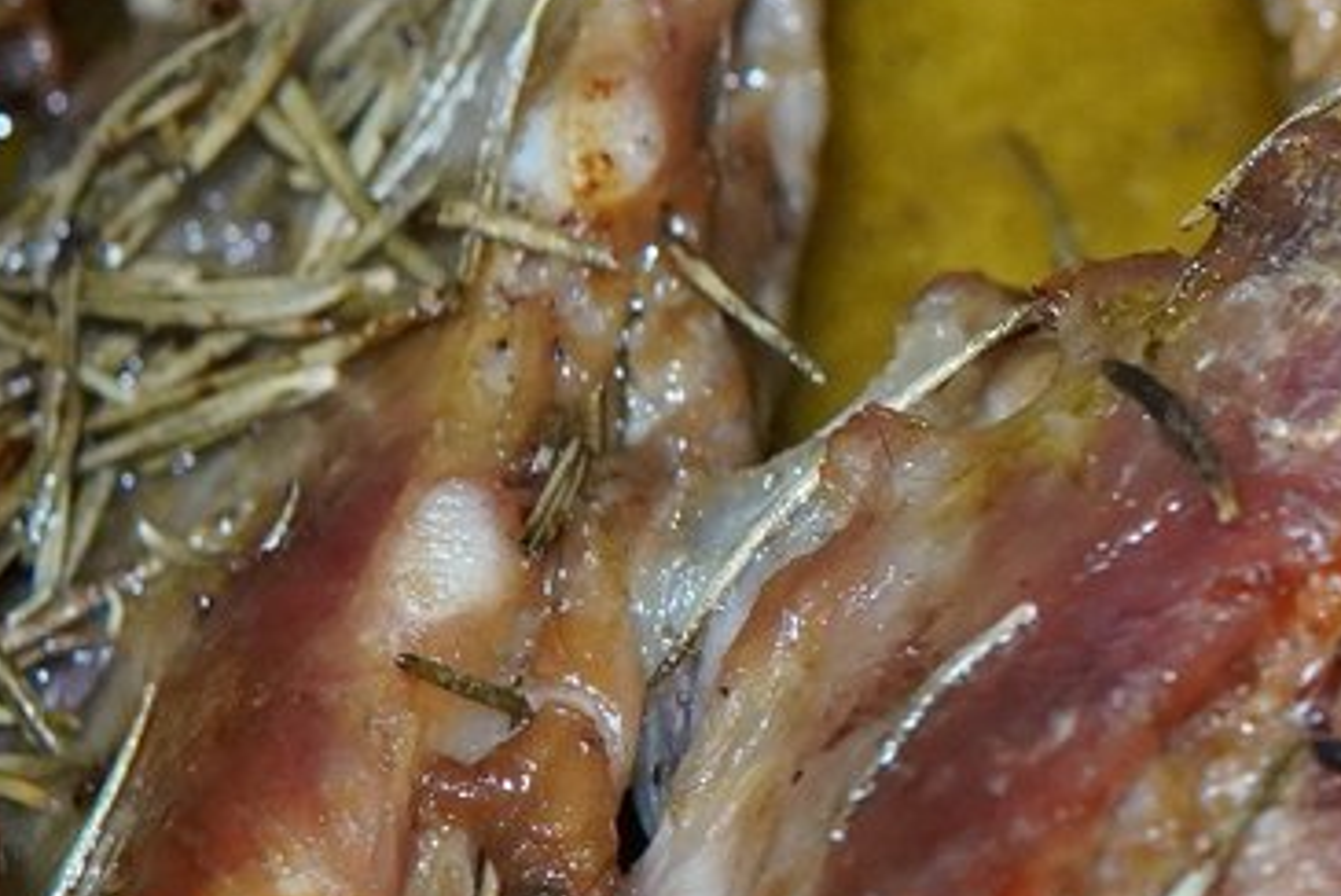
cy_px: 380
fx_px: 7344
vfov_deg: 7.0
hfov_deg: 10.0
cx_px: 2142
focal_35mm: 197
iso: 2000
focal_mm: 30
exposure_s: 1/50
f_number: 4.5
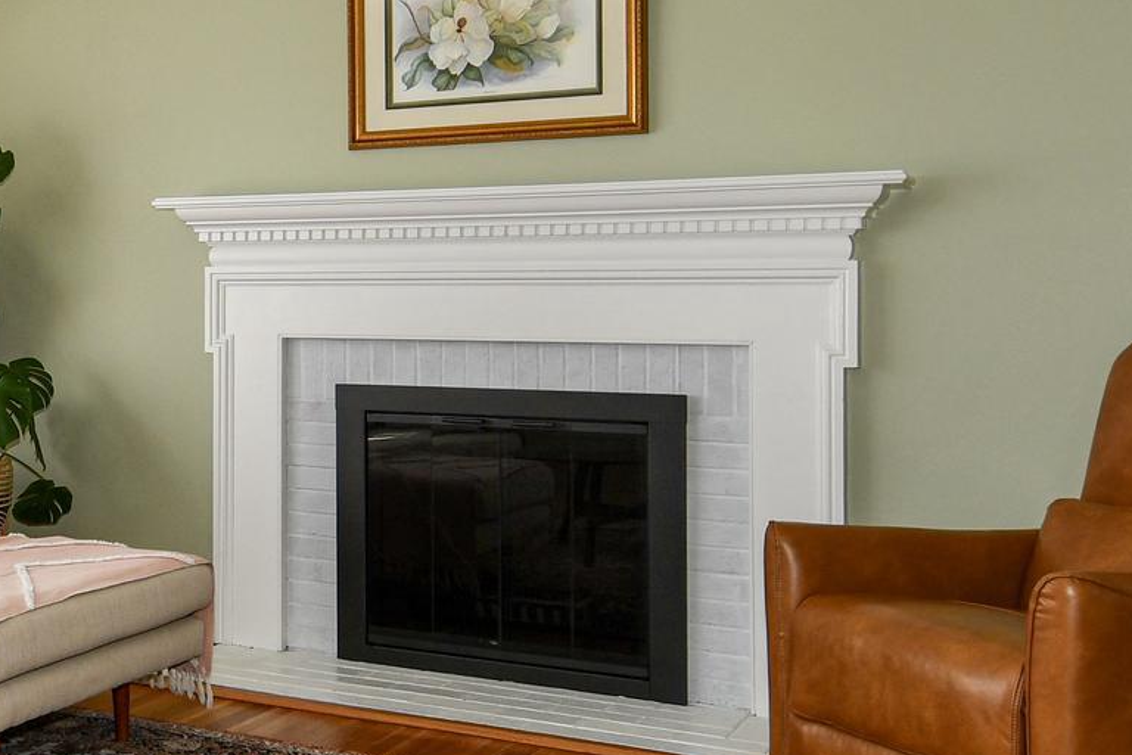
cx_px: -88
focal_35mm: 48
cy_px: 390
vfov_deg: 28.1
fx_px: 1509
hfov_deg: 35.6
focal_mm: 12
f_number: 5.6
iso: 200
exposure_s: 1/125
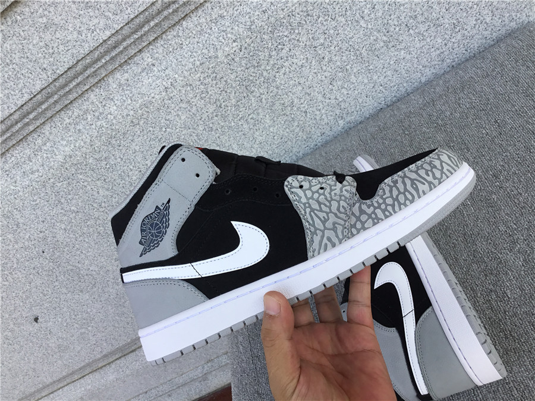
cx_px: 268
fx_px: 479
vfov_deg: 45.4
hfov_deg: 58.4
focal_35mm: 31
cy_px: 200
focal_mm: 3.3
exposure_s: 1/264
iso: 25
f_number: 2.4
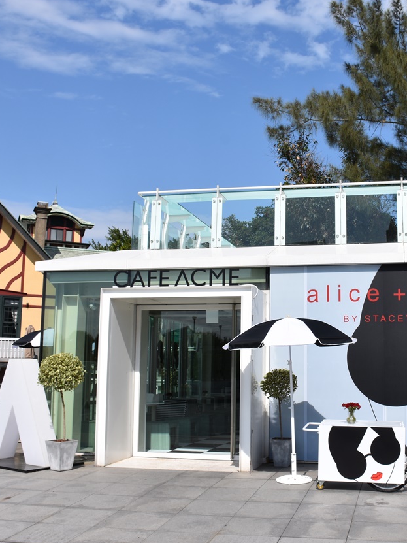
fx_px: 627
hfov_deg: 35.2
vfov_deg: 46.8
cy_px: 271
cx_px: 304
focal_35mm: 40
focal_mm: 18
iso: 100
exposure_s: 1/320
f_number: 9
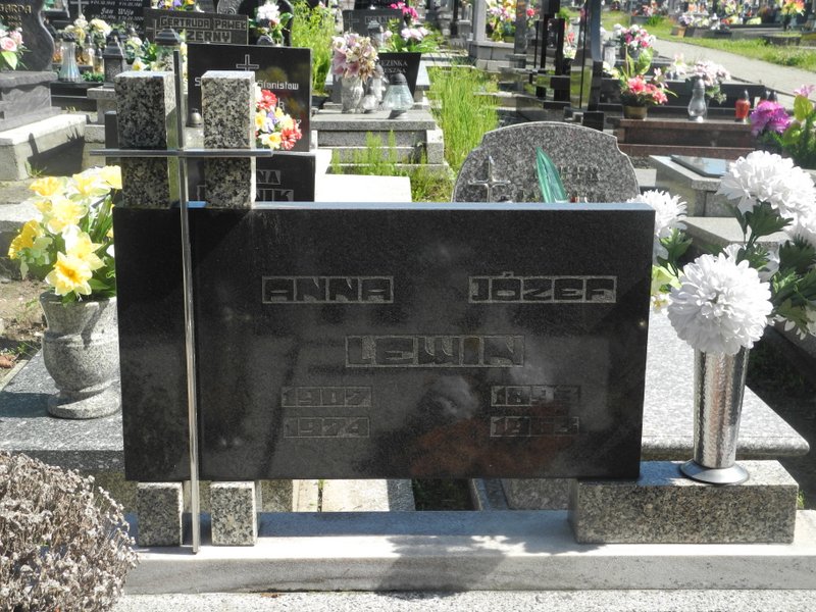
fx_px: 1179
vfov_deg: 29.1
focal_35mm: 50
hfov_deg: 38.2
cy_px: 306
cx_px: 408
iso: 100
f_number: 3.5
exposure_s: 1/500
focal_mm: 10.7
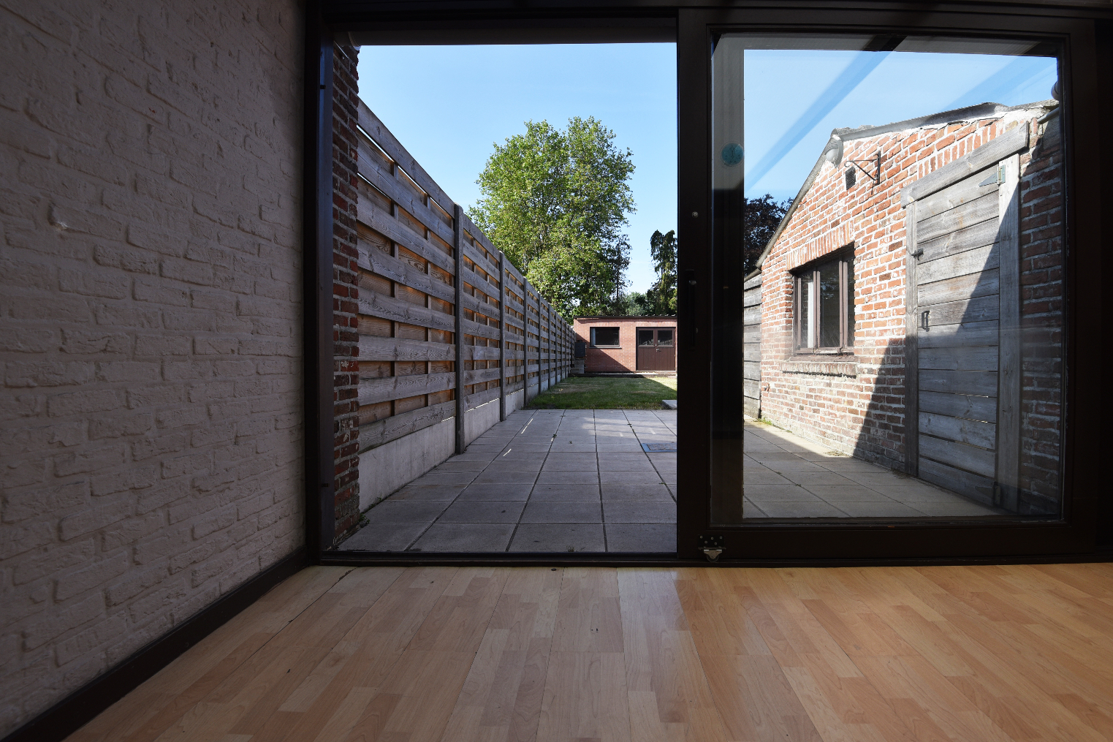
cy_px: 371
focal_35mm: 17
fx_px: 525
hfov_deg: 93.2
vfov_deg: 70.4
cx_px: 584
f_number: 8
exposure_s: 1/320
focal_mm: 16
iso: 200
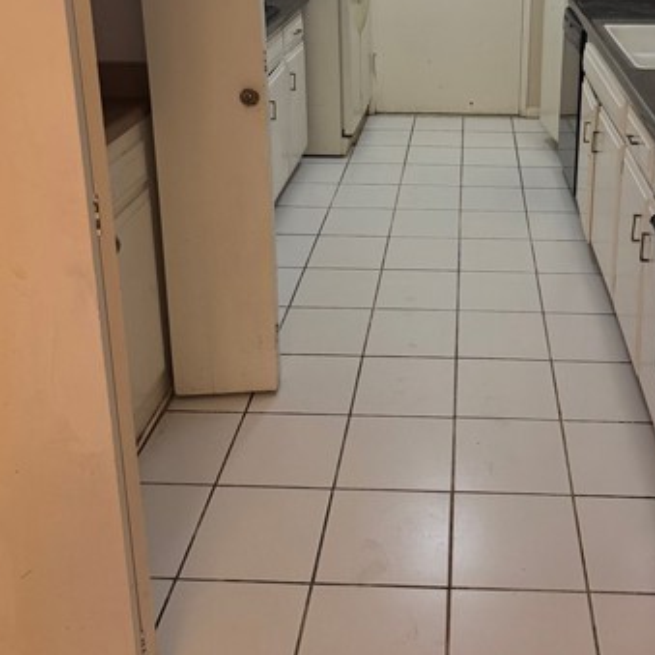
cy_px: 104
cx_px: 433
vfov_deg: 39.7
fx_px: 856
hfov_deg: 41.4
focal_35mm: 40
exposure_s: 1/120
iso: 320
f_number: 1.78
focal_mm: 6.76
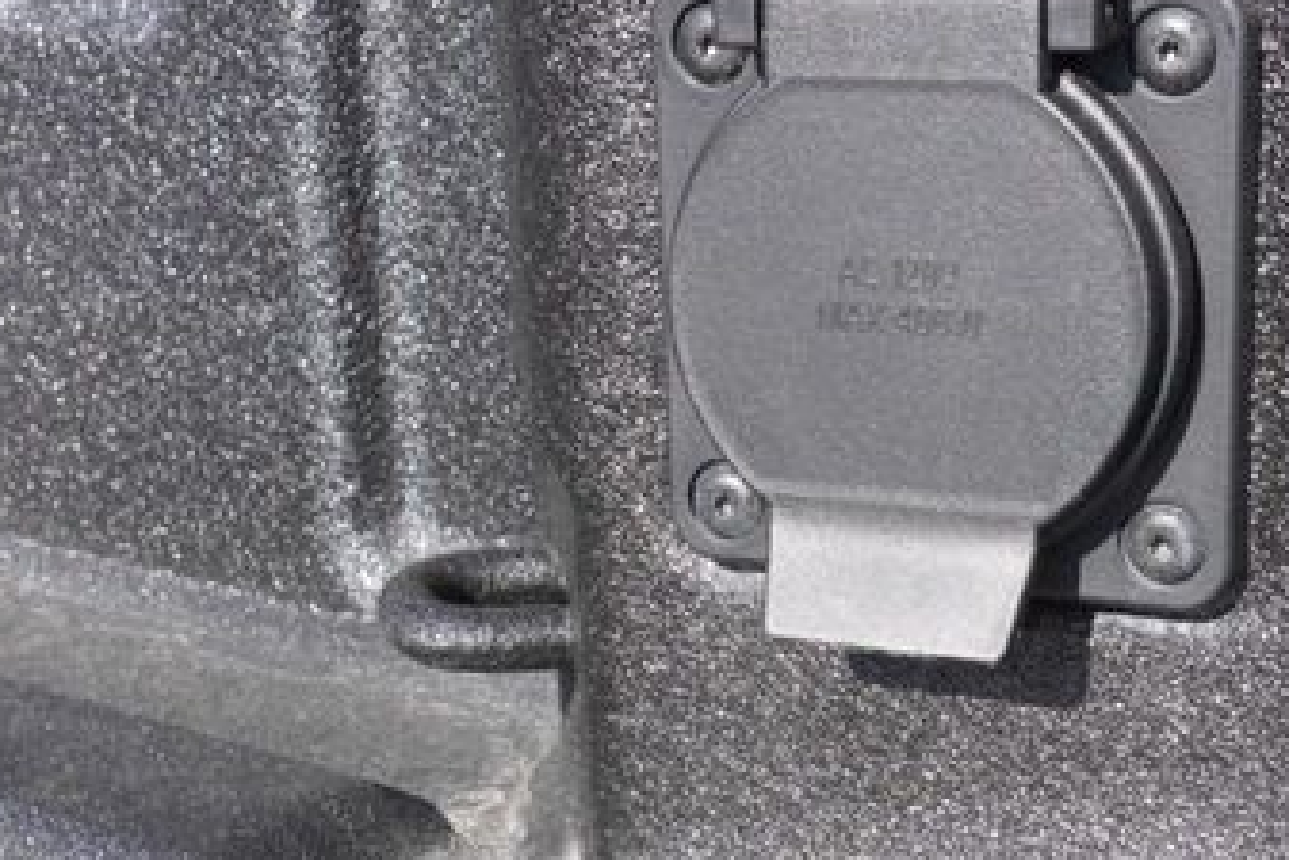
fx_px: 2615
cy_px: 600
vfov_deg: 18.6
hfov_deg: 27.7
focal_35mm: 73
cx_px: 692
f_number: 7.1
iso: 100
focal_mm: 16
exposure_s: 1/100
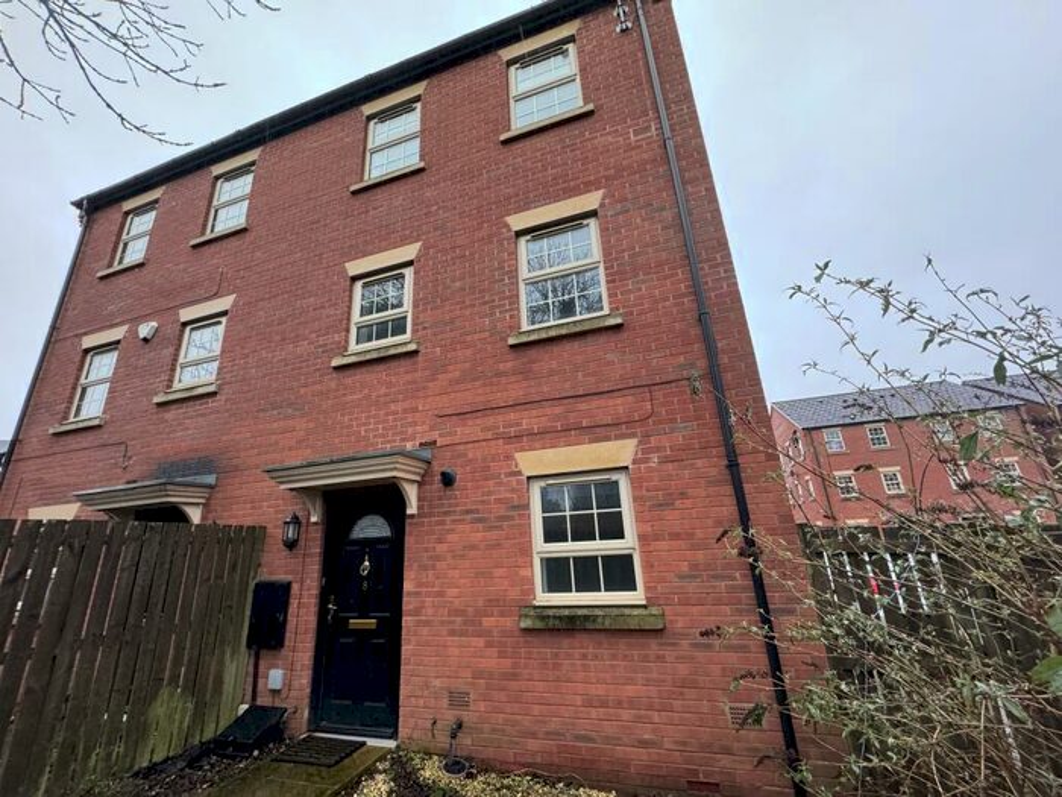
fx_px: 430
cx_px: 531
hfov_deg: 102.1
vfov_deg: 85.7
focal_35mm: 14
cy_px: 398
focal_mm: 2.22
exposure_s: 1/70
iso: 320
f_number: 2.2
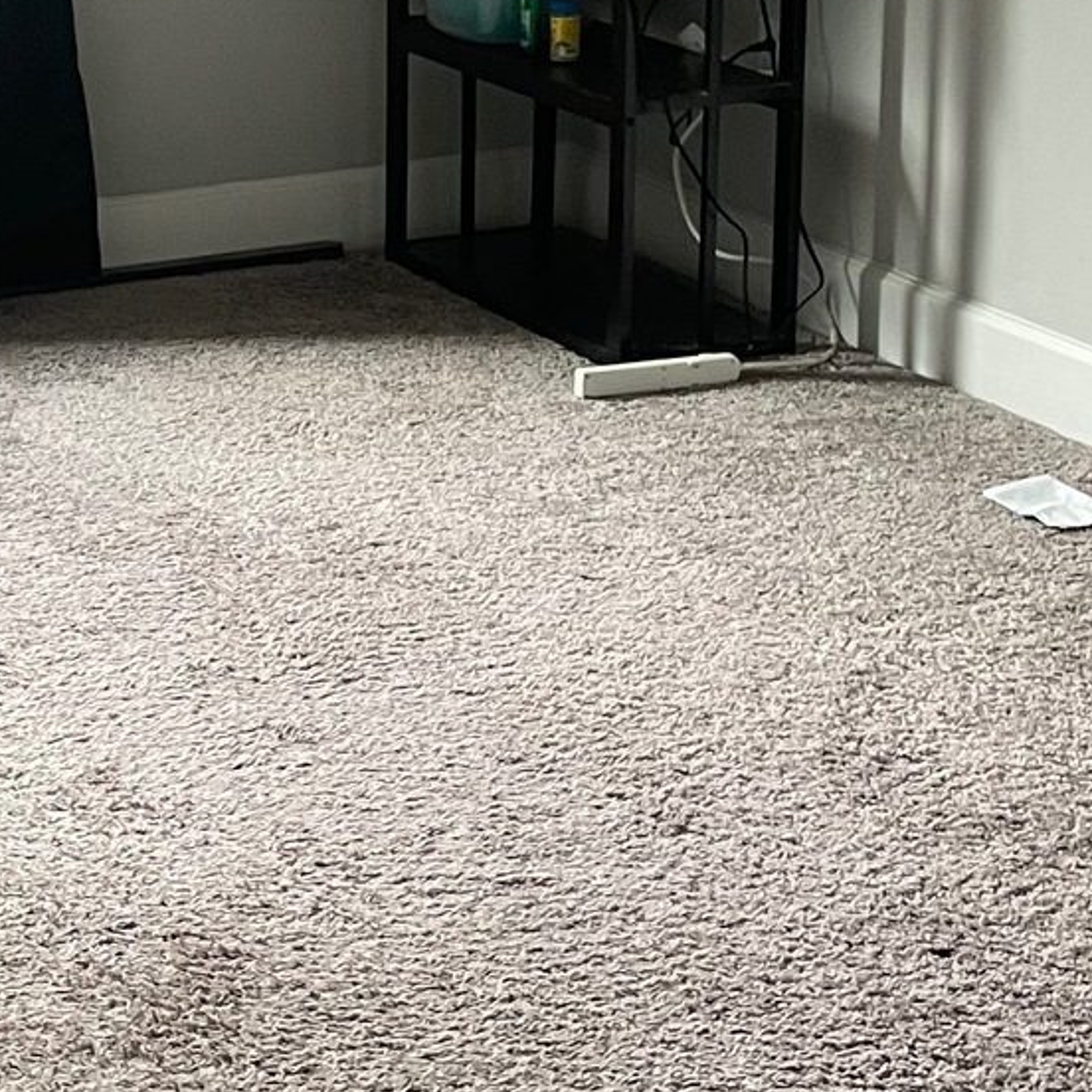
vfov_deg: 18.0
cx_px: 49
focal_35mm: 96
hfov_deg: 17.8
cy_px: 224
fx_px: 3426
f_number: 1.6
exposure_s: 1/60
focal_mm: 4.2
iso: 160
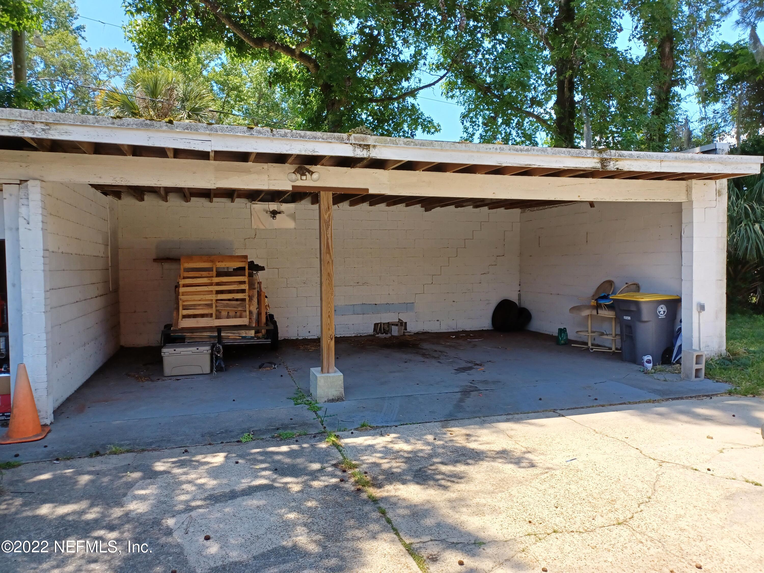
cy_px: 286
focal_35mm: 25
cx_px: 382
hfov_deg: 69.4
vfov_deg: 54.9
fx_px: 552
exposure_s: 1/153
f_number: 1.8
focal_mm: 4.6
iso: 32
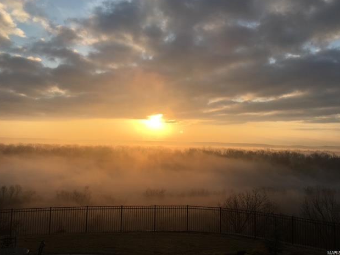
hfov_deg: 60.0
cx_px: 168
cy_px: 125
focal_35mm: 30
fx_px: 295
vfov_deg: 46.8
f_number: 2.2
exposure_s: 1/1374
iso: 25
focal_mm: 4.15
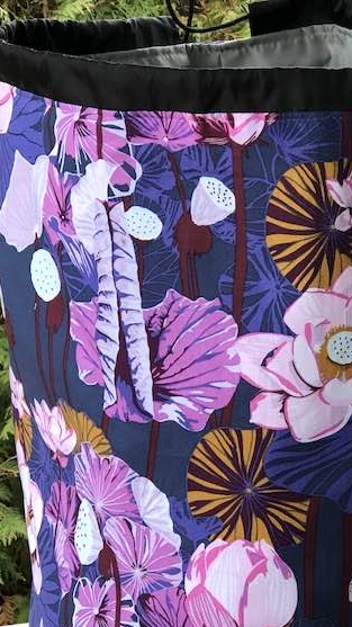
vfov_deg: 23.8
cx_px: 264
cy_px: 422
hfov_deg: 13.5
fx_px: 1478
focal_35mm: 89
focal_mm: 6.6
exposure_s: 1/30
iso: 25
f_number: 2.8
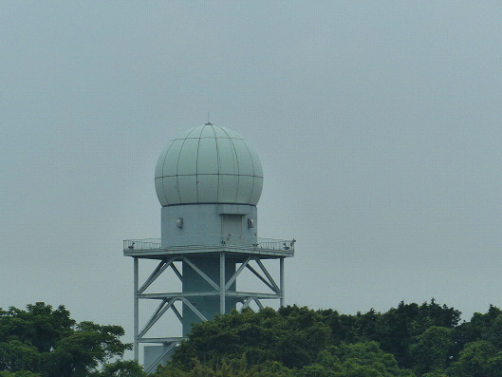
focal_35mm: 211
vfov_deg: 7.0
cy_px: 188
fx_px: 3061
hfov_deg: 9.4
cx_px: 251
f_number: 4
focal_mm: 37.9
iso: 160
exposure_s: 1/500
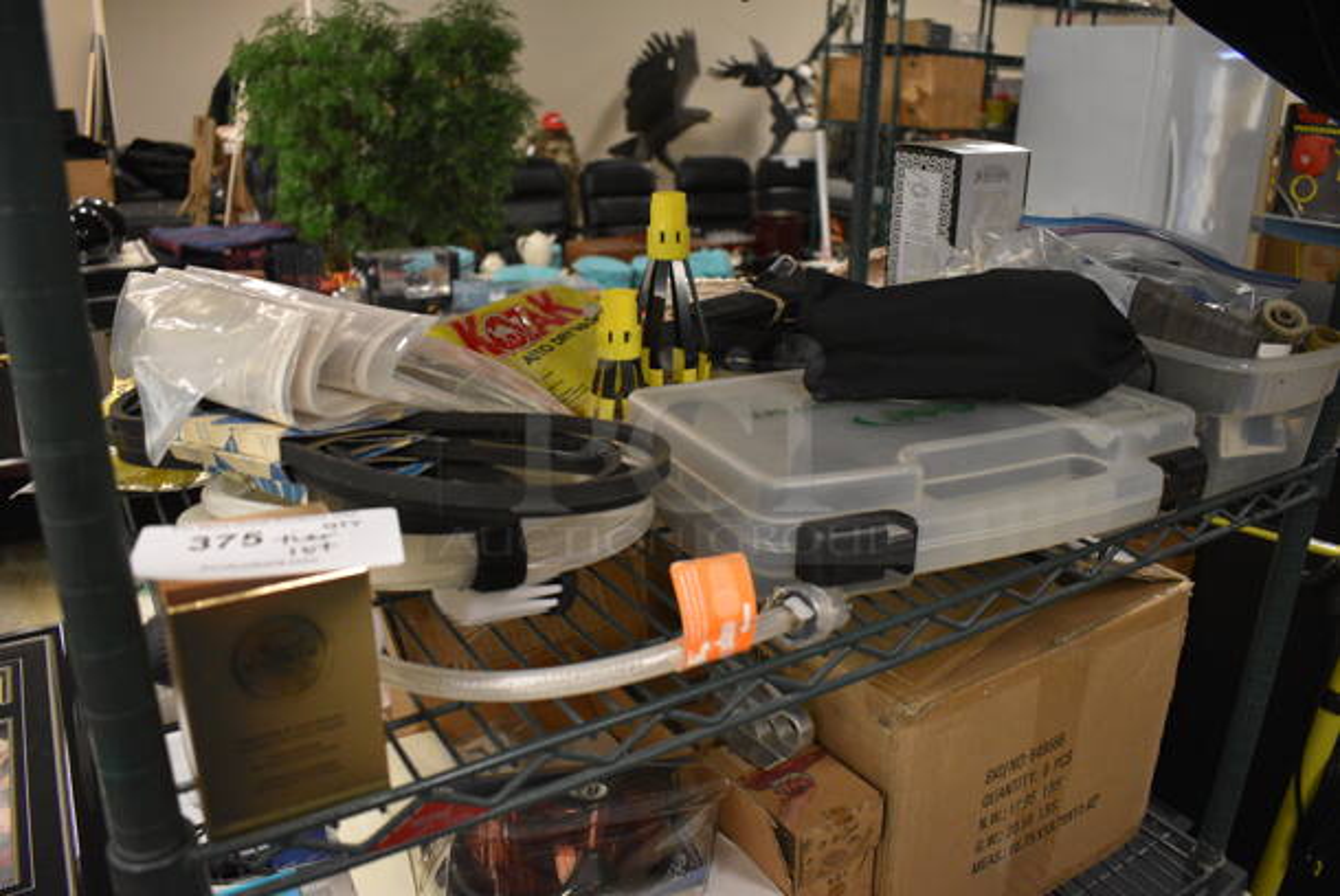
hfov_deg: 67.3
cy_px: 448
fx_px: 1006
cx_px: 670
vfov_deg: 48.0
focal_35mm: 27
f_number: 3.5
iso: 2200
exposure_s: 1/125
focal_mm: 18
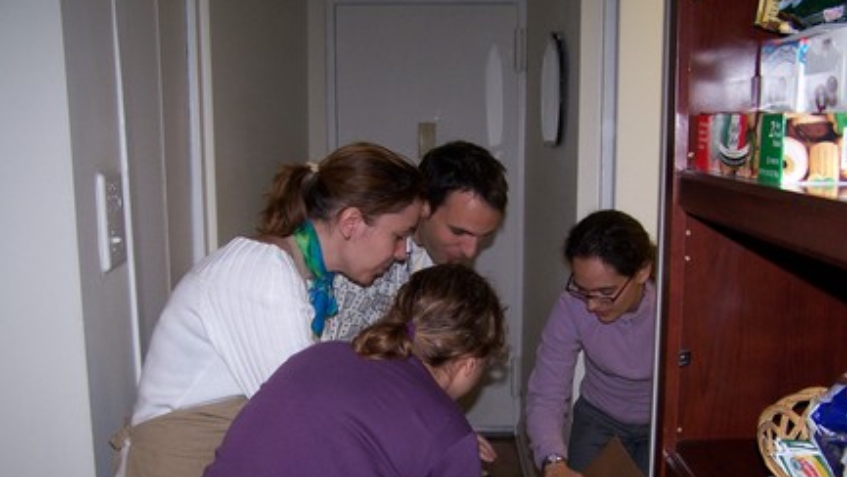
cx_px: 436
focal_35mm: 43
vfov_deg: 27.6
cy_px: 321
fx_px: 966
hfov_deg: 47.3
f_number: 2.8
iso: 140
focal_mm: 6.3
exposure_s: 1/60
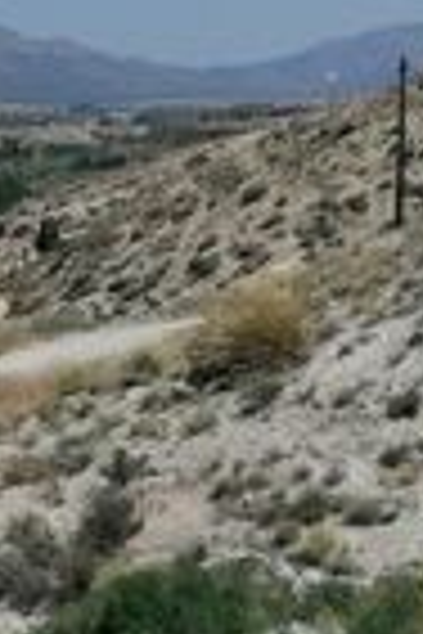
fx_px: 2467
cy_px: 499
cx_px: -160
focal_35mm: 140
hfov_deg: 9.6
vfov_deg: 14.6
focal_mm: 4.75
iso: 50
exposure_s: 1/3040
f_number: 1.8
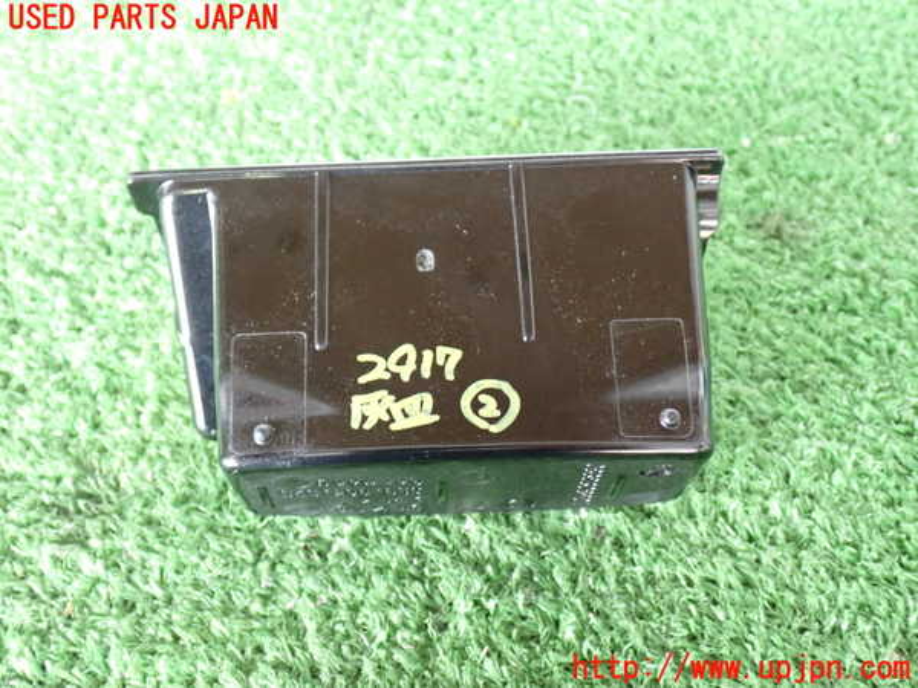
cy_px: 344
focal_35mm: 41
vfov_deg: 35.1
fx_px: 1087
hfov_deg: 45.8
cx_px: 459
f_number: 2.8
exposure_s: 1/30
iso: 800
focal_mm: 7.31
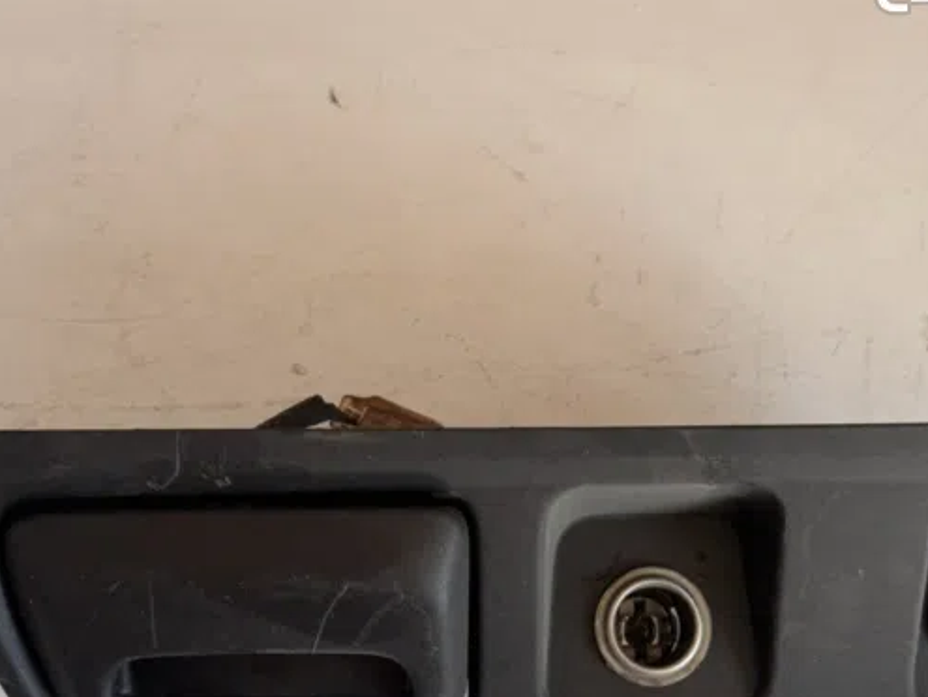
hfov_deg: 57.4
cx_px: 596
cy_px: 356
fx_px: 832
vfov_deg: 45.5
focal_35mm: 31
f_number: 1.78
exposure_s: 1/60
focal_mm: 6.76
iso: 250
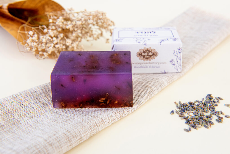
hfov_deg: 43.6
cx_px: 115
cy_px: 77
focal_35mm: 45
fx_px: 288
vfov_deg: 29.9
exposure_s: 1/160
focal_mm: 45
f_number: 6.3
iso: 1250
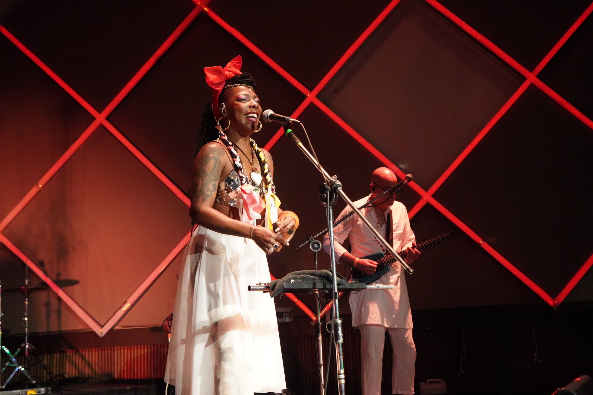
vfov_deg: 31.2
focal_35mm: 43
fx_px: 708
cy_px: 198
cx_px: 296
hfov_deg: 45.4
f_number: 4.5
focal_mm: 43
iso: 12800
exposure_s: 1/125
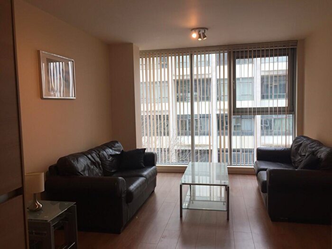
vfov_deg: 48.2
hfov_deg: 61.7
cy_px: 124
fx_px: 278
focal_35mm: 29
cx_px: 166
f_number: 2.2
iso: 32
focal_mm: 4.15
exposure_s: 1/113
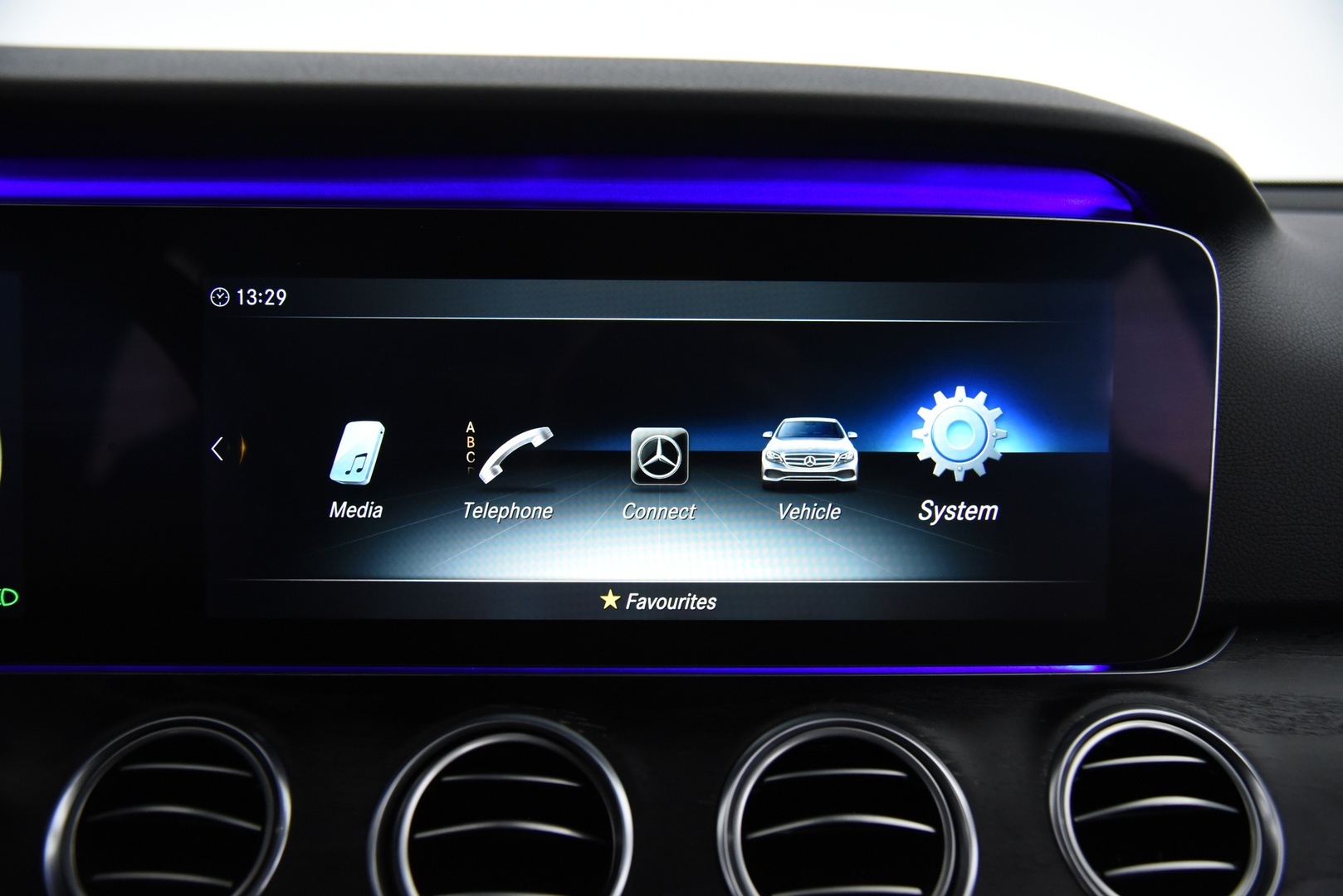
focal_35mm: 34
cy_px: 448
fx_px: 1269
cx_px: 672
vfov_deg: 38.9
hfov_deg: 55.8
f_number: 4
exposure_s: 1/60
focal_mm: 34
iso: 4000
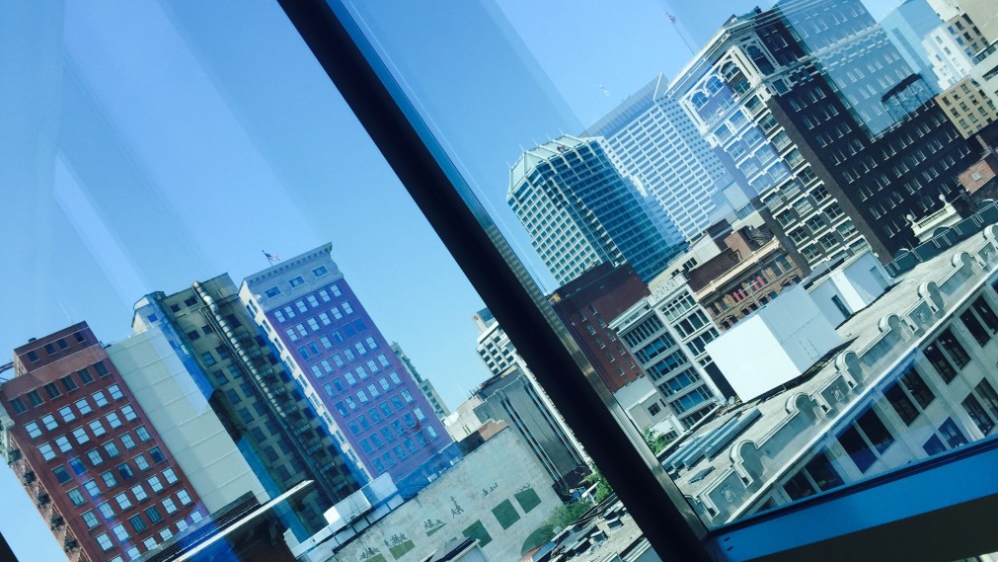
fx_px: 847
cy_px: 367
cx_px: 497
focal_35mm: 32
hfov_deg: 61.0
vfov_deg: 36.4
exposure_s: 1/444
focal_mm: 4.15
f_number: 2.2
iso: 32
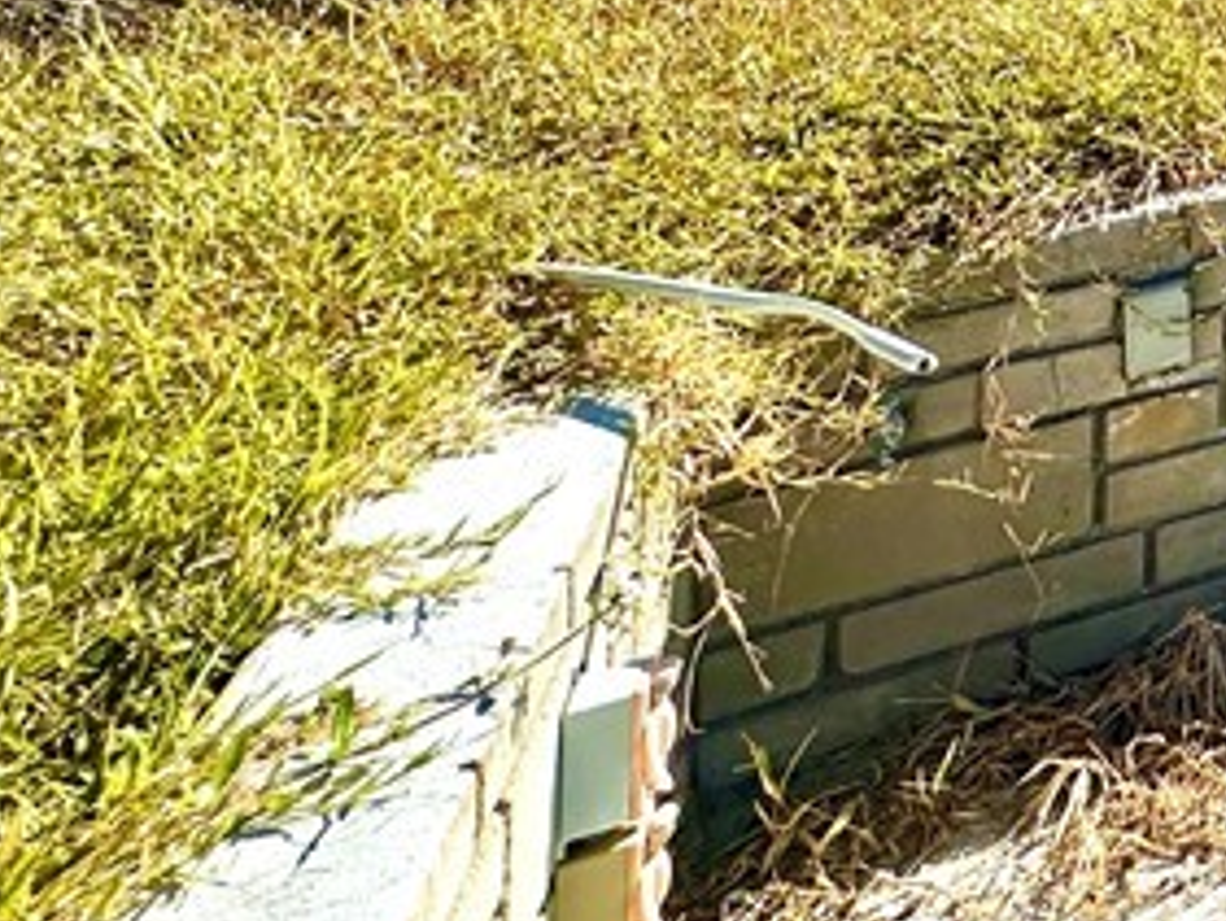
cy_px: -559
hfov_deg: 22.3
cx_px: 2195
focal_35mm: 51
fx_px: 1807
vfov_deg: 22.1
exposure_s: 1/3040
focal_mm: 2.22
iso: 50
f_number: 2.2
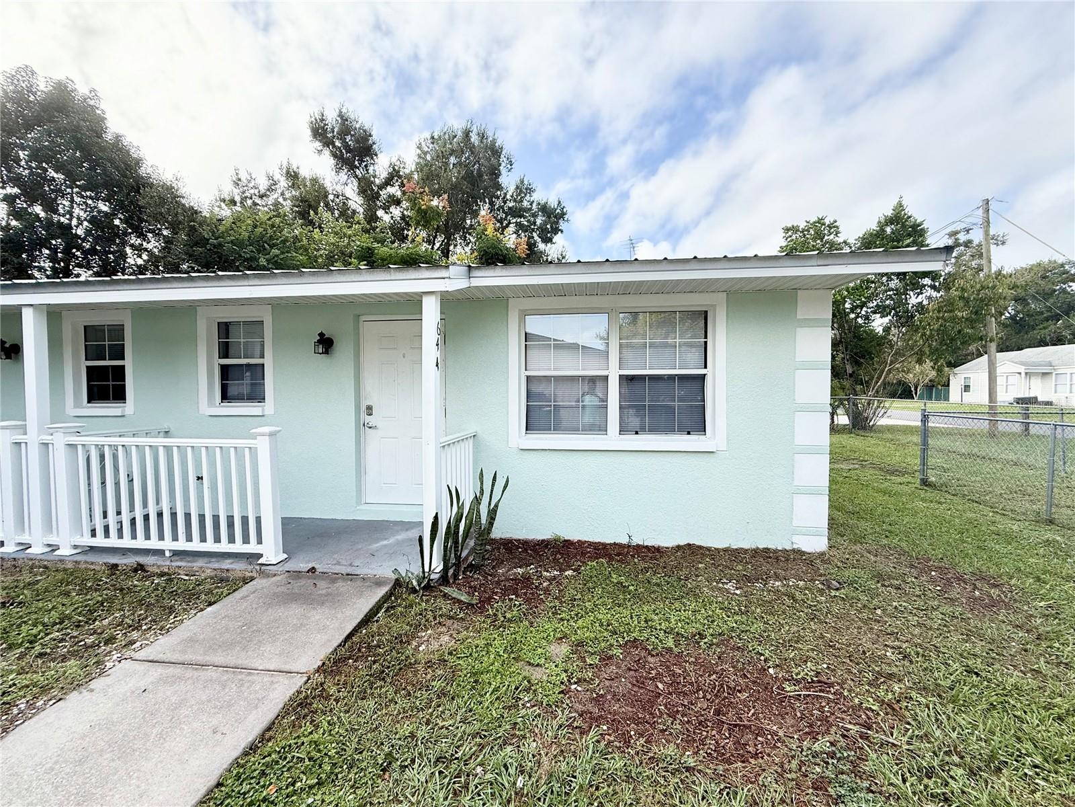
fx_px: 435
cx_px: 538
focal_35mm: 14
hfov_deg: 102.1
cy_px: 404
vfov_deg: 85.7
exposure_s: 1/928
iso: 64
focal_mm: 2.22
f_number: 2.2
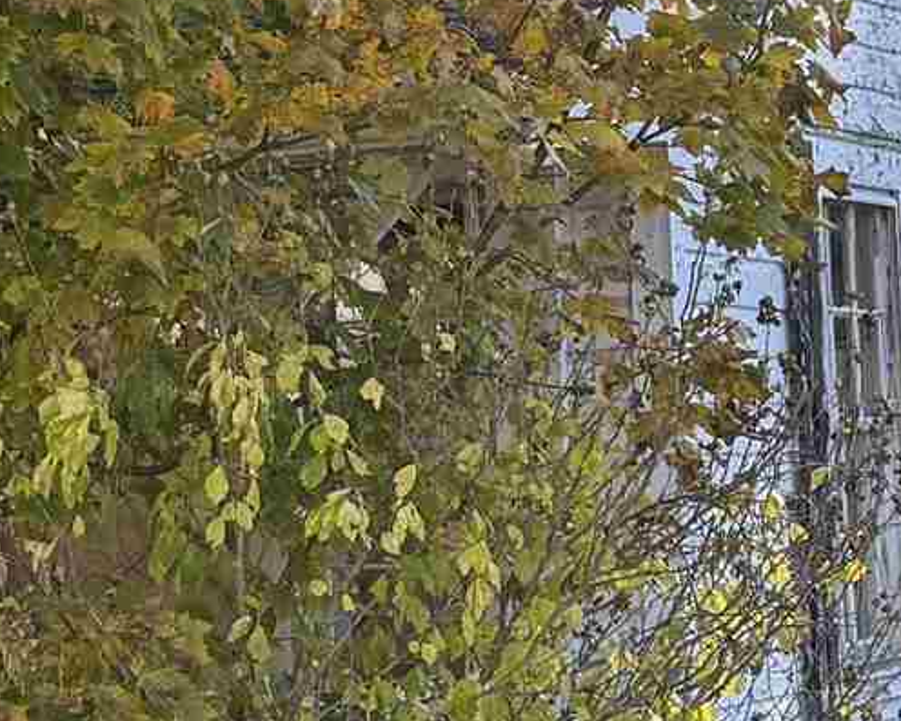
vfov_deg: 10.6
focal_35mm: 145
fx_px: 3867
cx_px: -552
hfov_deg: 12.5
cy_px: 436
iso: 100
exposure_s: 1/1174
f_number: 1.78
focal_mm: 6.76
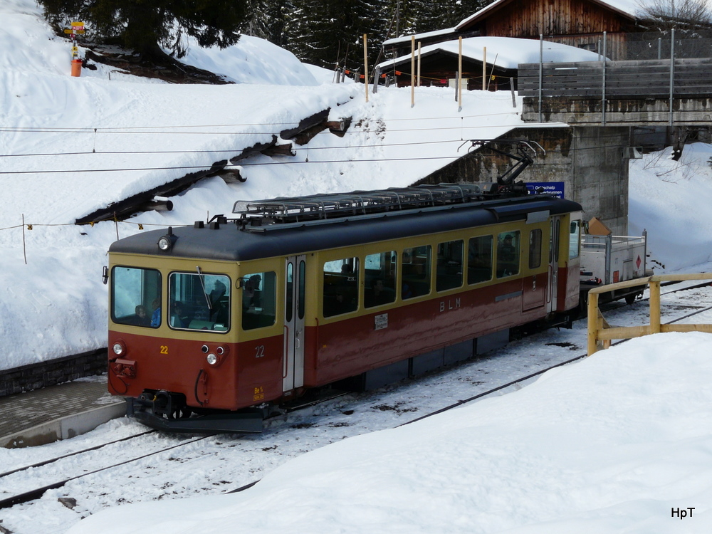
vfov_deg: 19.6
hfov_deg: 26.0
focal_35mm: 75
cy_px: 267
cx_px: 356
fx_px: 1543
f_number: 5.6
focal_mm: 12.3
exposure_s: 1/500
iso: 100
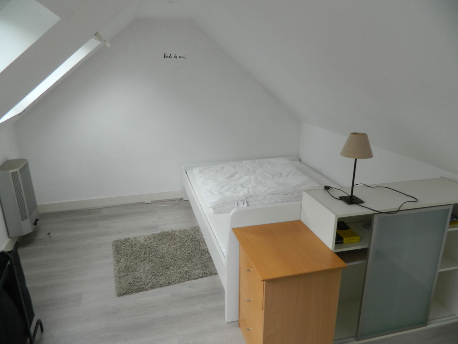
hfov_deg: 69.4
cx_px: 229
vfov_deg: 54.9
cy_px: 172
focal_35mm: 25
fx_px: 331
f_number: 3.1
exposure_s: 1/50
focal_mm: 4.5
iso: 80
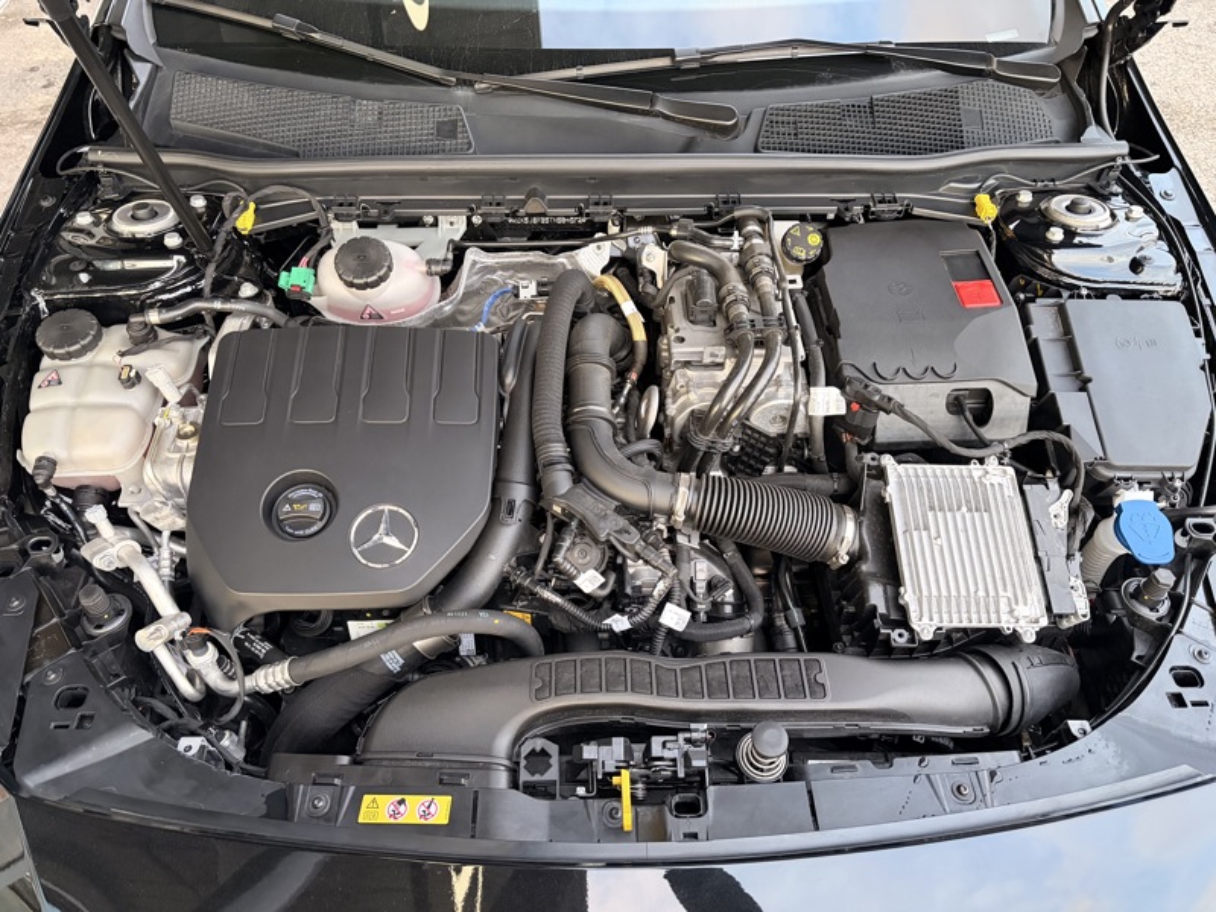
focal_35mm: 26
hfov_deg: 67.3
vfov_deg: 53.1
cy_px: 456
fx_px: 913
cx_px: 608
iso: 500
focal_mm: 5.96
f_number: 1.6
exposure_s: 1/50
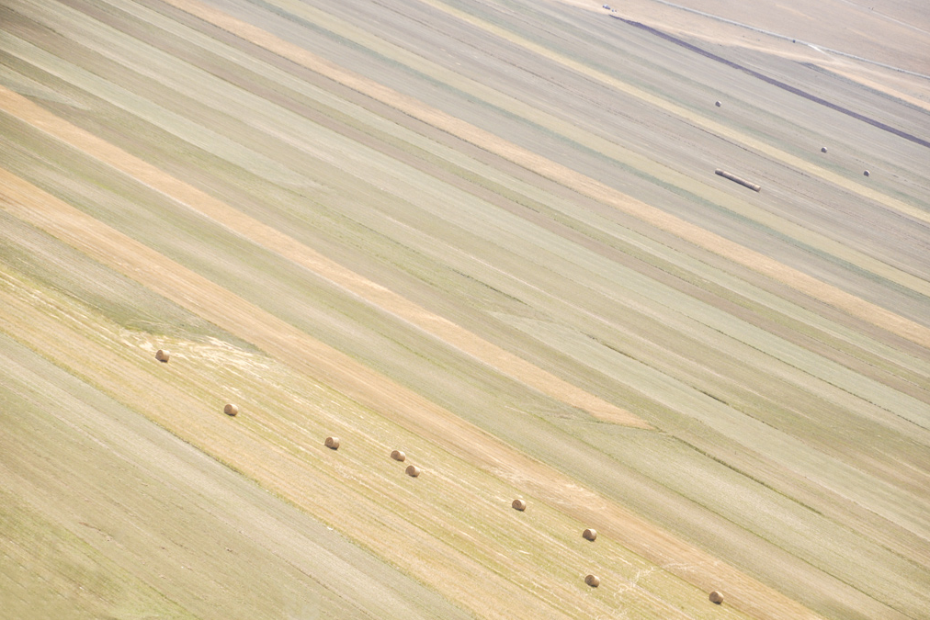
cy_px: 311
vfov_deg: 7.2
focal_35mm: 190
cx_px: 461
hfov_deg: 10.9
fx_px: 4896
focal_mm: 125
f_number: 7.1
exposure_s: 1/1000
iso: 200
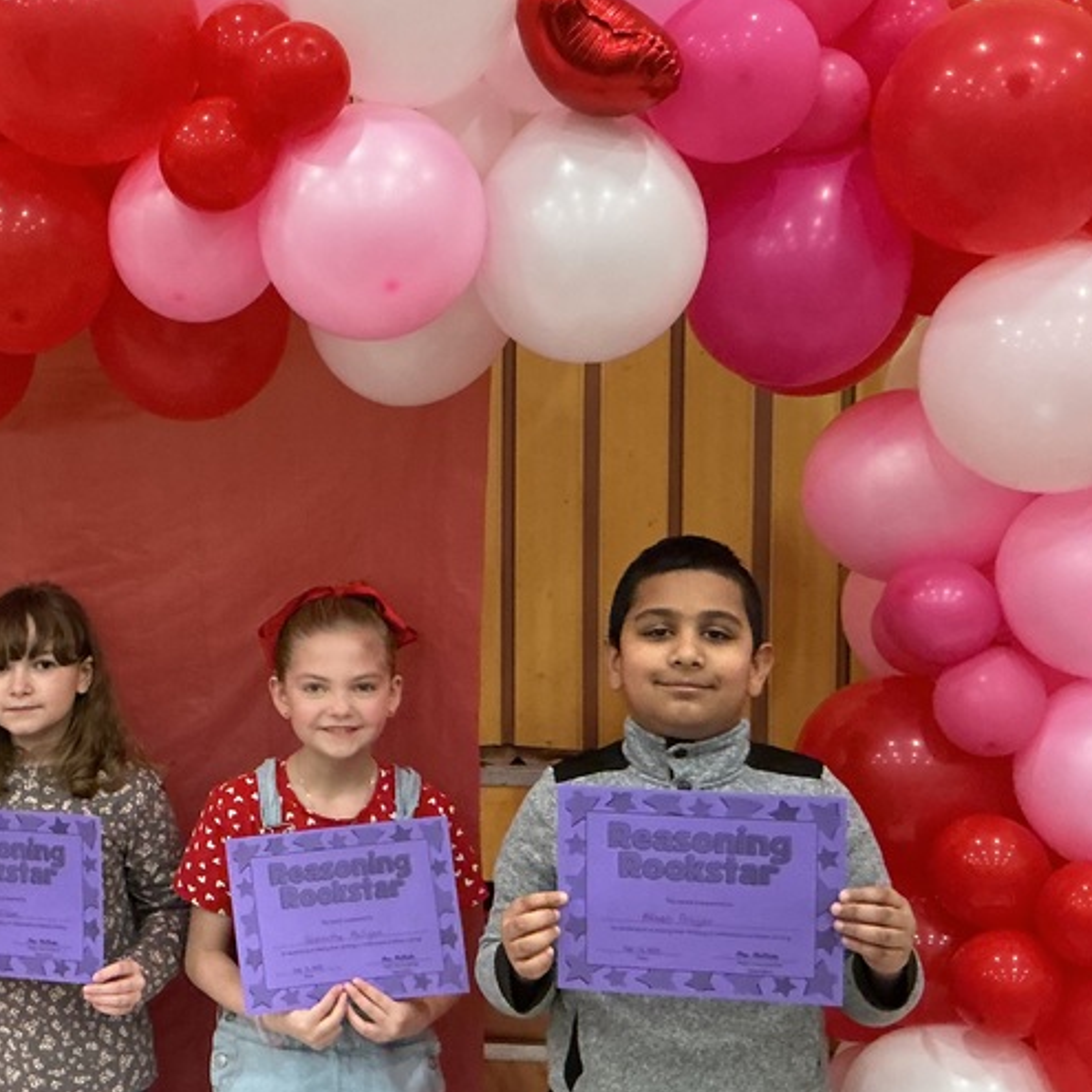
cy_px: 578
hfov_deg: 31.1
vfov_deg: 32.2
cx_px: 170
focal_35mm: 53
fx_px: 1892
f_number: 1.8
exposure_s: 1/60
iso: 250
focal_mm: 3
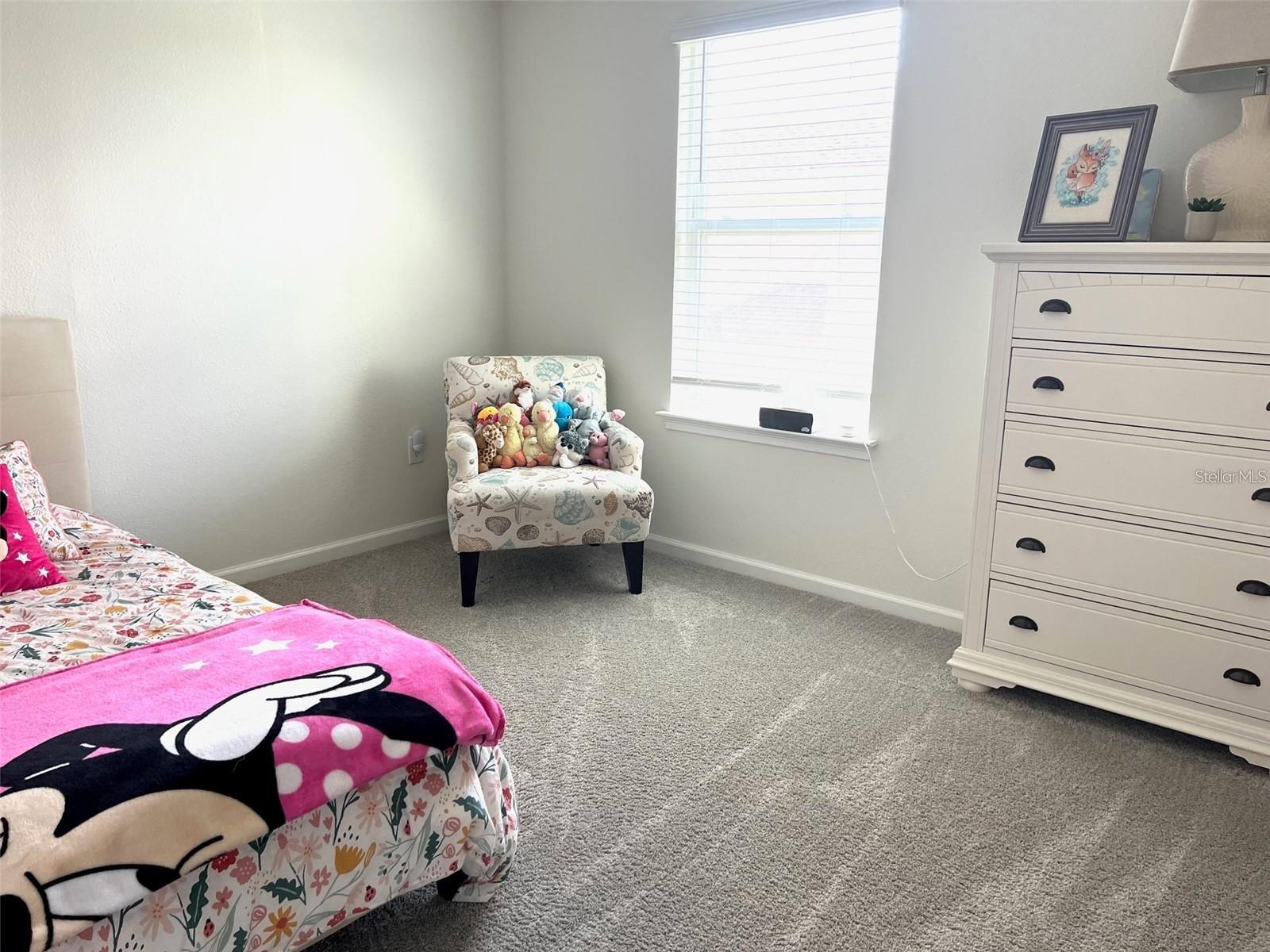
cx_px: 635
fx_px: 954
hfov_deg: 67.3
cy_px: 476
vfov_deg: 53.1
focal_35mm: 26
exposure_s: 1/120
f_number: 1.5
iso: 80
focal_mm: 5.7
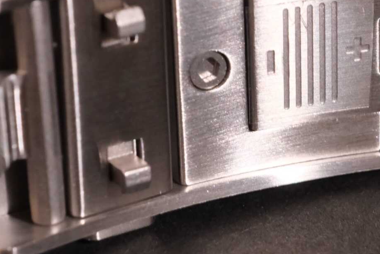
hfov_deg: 9.8
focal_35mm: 210
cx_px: 285
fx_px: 2217
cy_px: 78
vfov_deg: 6.5
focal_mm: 50
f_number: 9
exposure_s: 1/25
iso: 1600
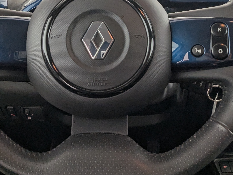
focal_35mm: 37
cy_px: 58
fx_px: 249
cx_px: 110
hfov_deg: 50.1
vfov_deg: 38.3
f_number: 2.2
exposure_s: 1/88.5
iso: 51
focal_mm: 2.35
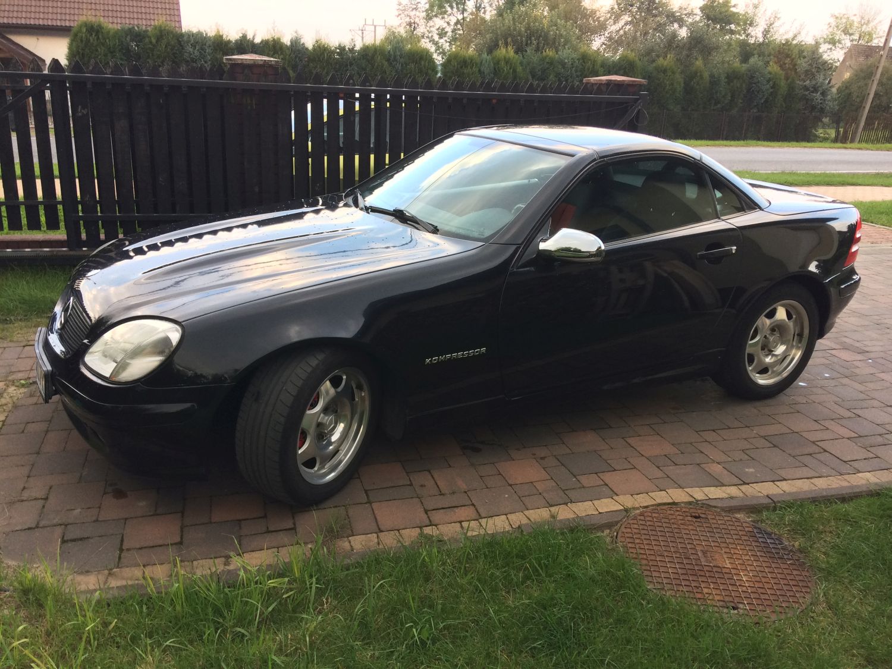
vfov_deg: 48.2
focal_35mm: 29
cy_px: 334
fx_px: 747
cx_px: 446
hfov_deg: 61.7
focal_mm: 4.15
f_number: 2.2
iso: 64
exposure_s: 1/100
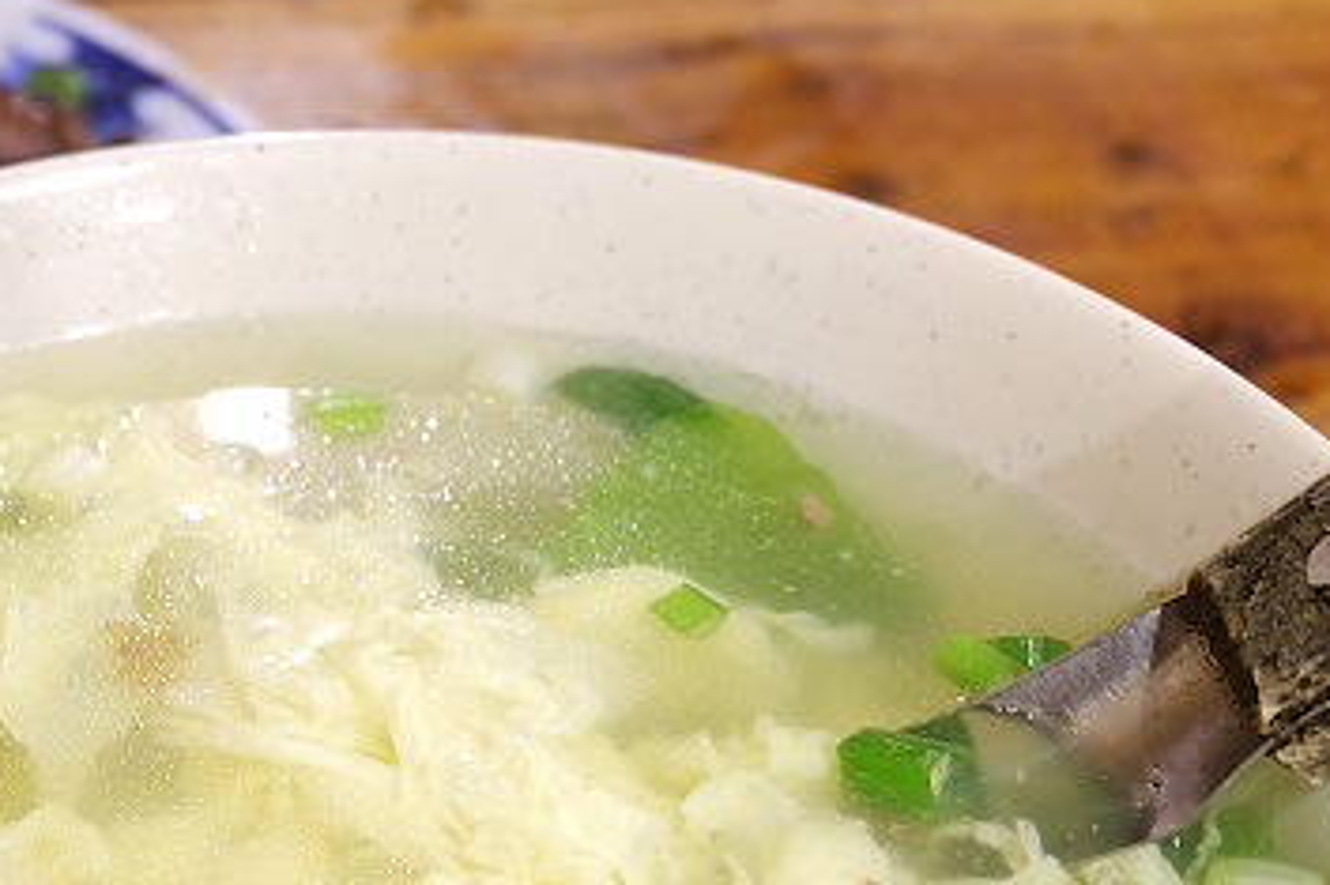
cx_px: 53
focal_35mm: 68
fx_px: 2511
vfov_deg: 19.4
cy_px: 894
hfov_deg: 28.2
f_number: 3.8
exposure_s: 1/9
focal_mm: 20.1
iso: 1000
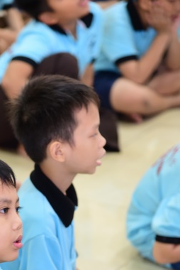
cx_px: 30
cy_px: 210
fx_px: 1535
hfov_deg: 6.7
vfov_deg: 10.0
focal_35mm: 205
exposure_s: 1/50
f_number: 4
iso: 2000
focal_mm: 120
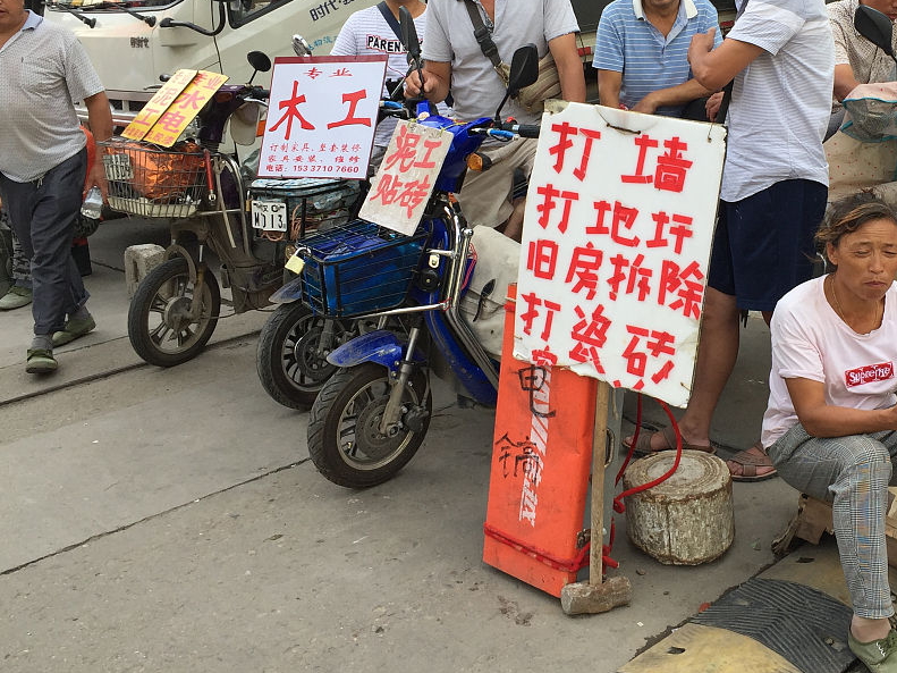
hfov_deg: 41.9
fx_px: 1140
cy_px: 222
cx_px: 653
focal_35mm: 44
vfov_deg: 32.6
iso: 32
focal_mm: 4.15
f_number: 2.2
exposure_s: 1/395
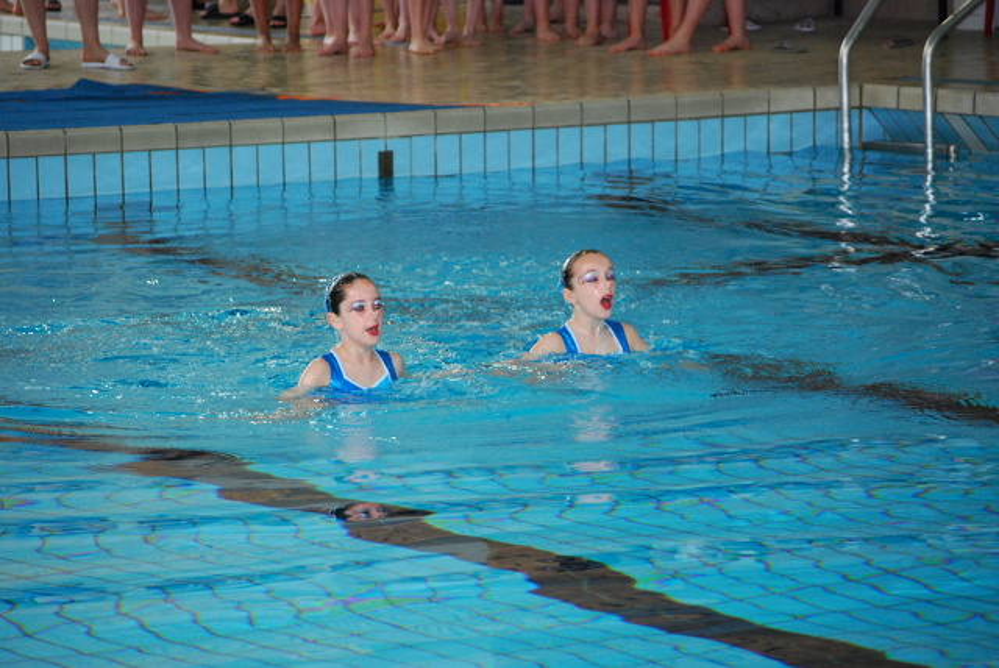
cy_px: 334
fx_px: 4833
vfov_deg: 7.9
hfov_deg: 11.8
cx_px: 500
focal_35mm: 174
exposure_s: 1/125
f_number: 4.8
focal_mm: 116
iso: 1400
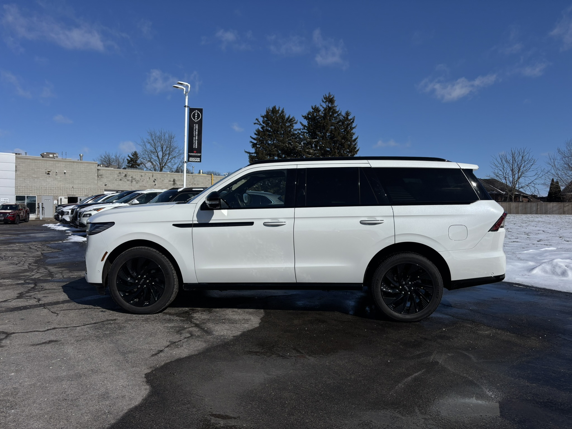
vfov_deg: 53.1
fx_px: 430
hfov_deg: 67.3
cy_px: 214
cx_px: 286
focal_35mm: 26
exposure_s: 1/16129
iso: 50
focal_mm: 5.96
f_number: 1.6
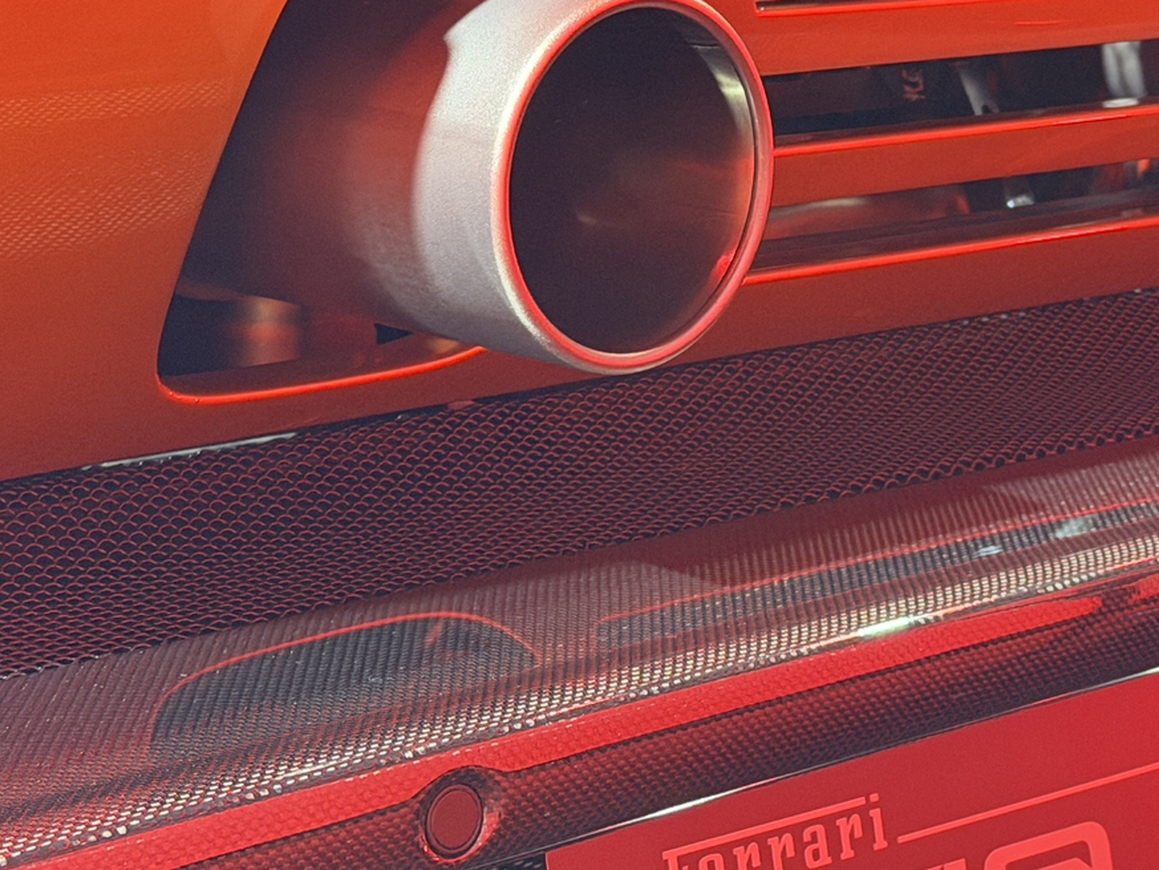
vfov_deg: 13.4
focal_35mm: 110
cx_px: 838
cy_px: 190
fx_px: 3683
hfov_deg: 17.8
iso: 250
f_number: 1.78
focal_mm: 6.76
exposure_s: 1/40
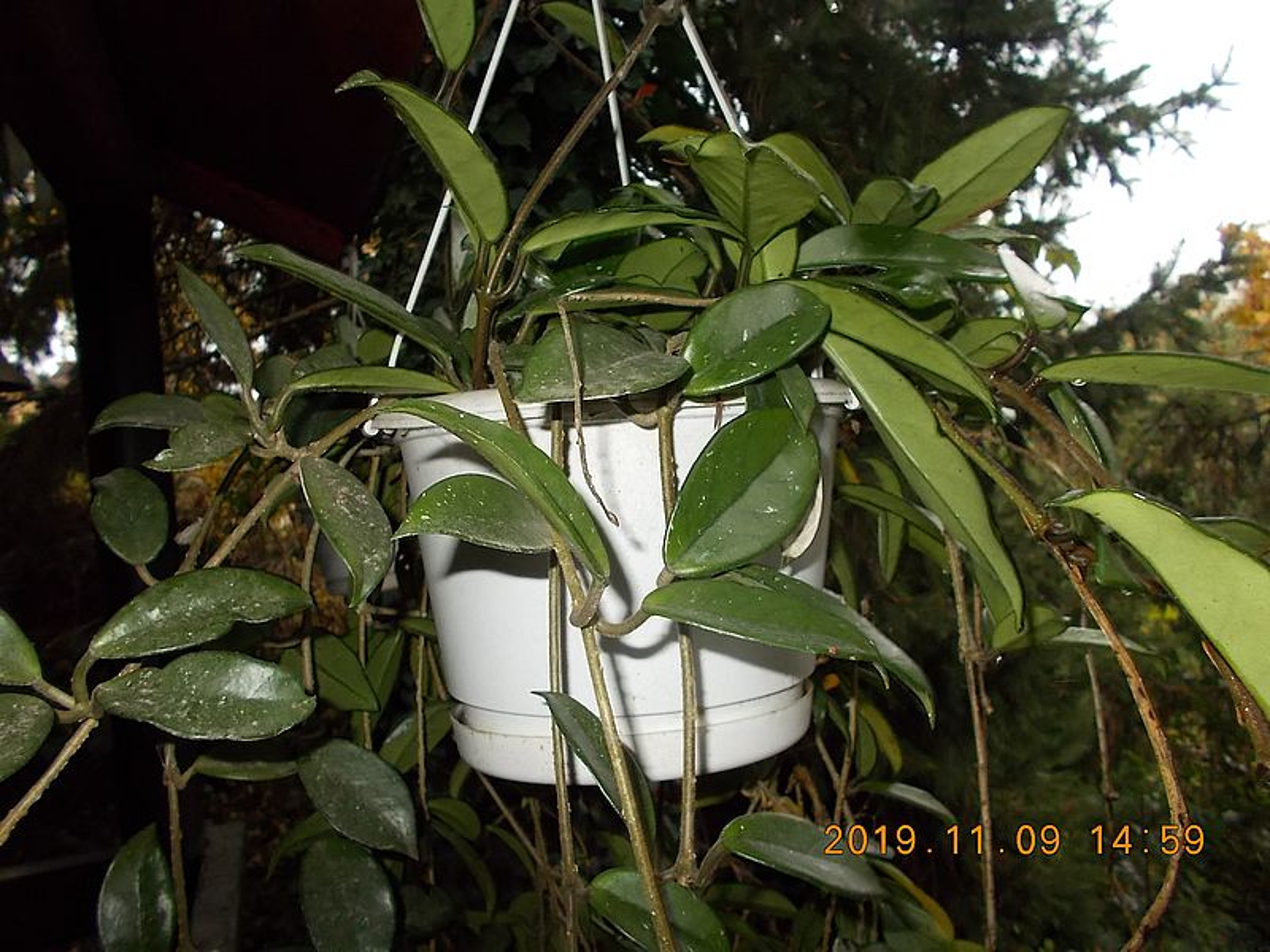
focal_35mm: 26
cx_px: 635
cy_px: 476
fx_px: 954
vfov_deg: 53.1
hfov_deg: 67.3
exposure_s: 1/25
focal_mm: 4.6
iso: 200
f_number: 3.2
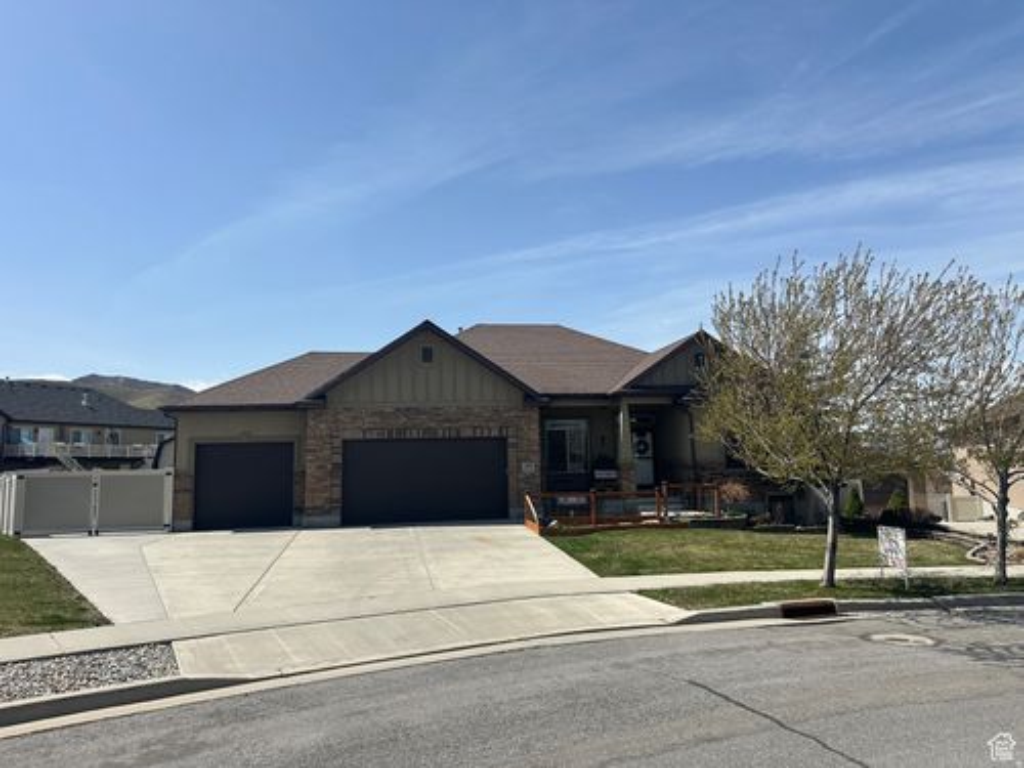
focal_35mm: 24
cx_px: 512
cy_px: 384
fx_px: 710
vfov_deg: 56.8
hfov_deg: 71.6
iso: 80
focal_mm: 6.86
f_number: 1.78
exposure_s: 1/7042
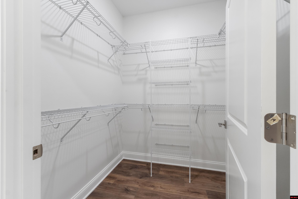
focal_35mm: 15
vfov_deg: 77.3
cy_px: 100
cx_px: 149
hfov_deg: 100.4
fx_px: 124
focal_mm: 10
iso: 200
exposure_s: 1/2
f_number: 9
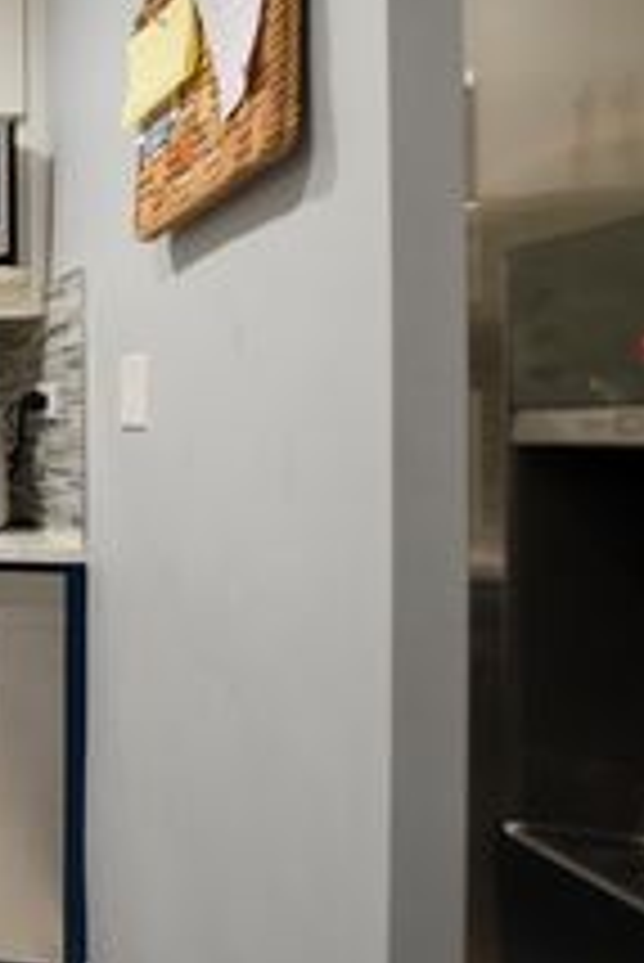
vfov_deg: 54.3
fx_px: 938
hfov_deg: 23.9
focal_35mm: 35
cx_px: -446
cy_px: 425
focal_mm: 15
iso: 200
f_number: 2.8
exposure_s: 1/20
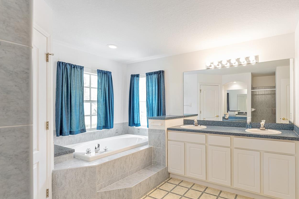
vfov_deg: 67.3
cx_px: 187
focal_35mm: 18
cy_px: 108
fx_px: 149
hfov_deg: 88.2
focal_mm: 14
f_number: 7.1
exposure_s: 1/10
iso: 400
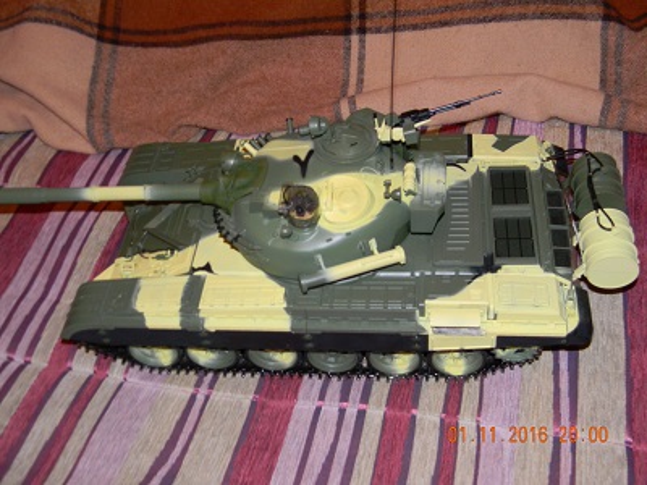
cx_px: 324
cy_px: 242
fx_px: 766
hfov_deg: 45.8
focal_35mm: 41
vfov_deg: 35.1
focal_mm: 7.3
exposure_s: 1/30
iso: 200
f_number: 3.8
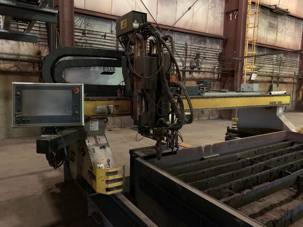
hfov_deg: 67.3
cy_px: 114
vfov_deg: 53.1
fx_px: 228
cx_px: 152
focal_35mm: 26
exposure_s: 1/15
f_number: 1.8
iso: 800
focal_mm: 4.25
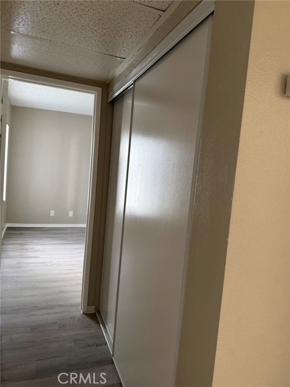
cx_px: 145
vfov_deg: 71.6
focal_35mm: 24
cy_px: 194
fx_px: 268
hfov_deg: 56.8
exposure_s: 1/60
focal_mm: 6.76
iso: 250
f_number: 1.78
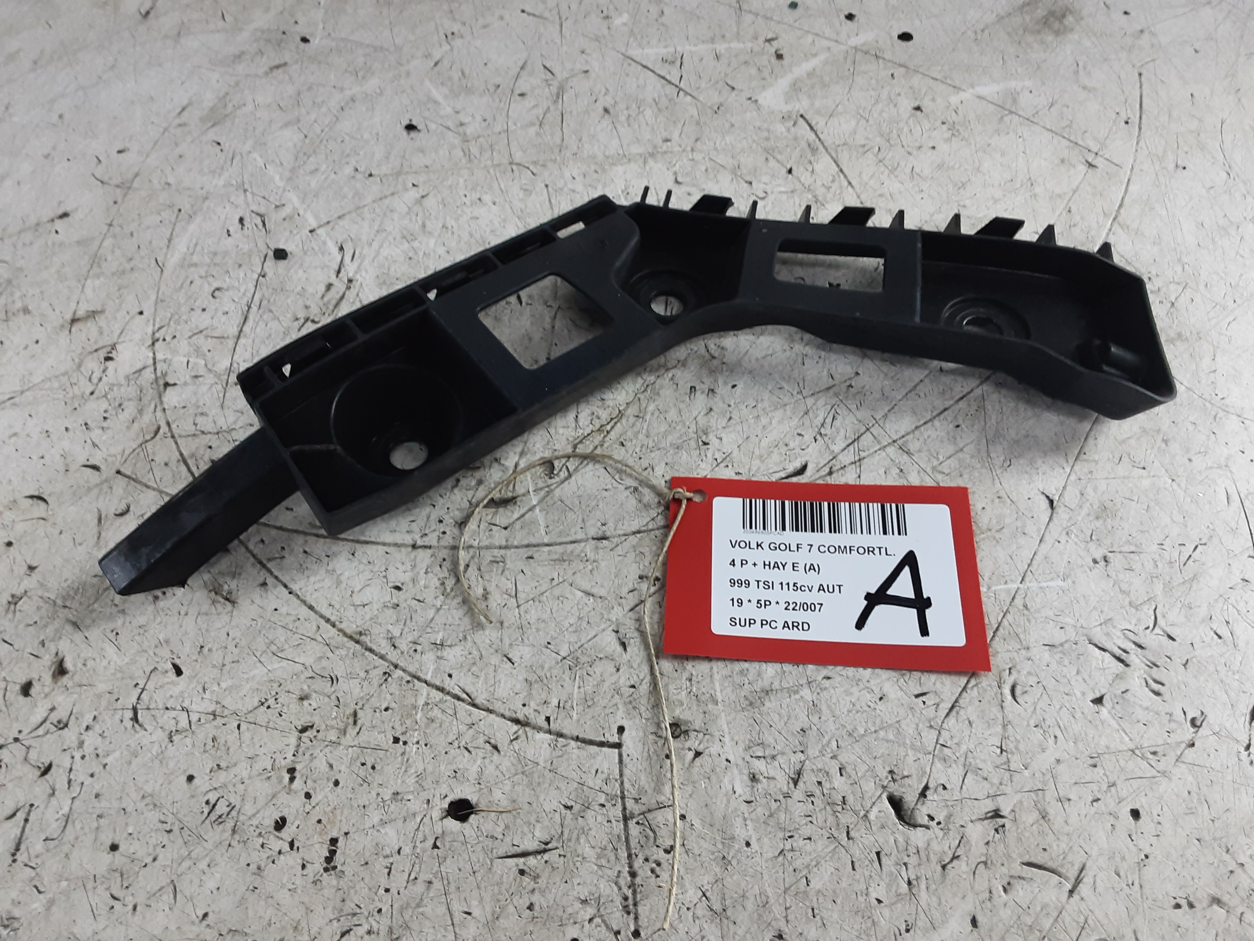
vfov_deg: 51.4
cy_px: 470
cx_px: 627
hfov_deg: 65.3
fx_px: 978
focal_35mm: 27
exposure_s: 1/50
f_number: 1.9
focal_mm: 2.91
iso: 125
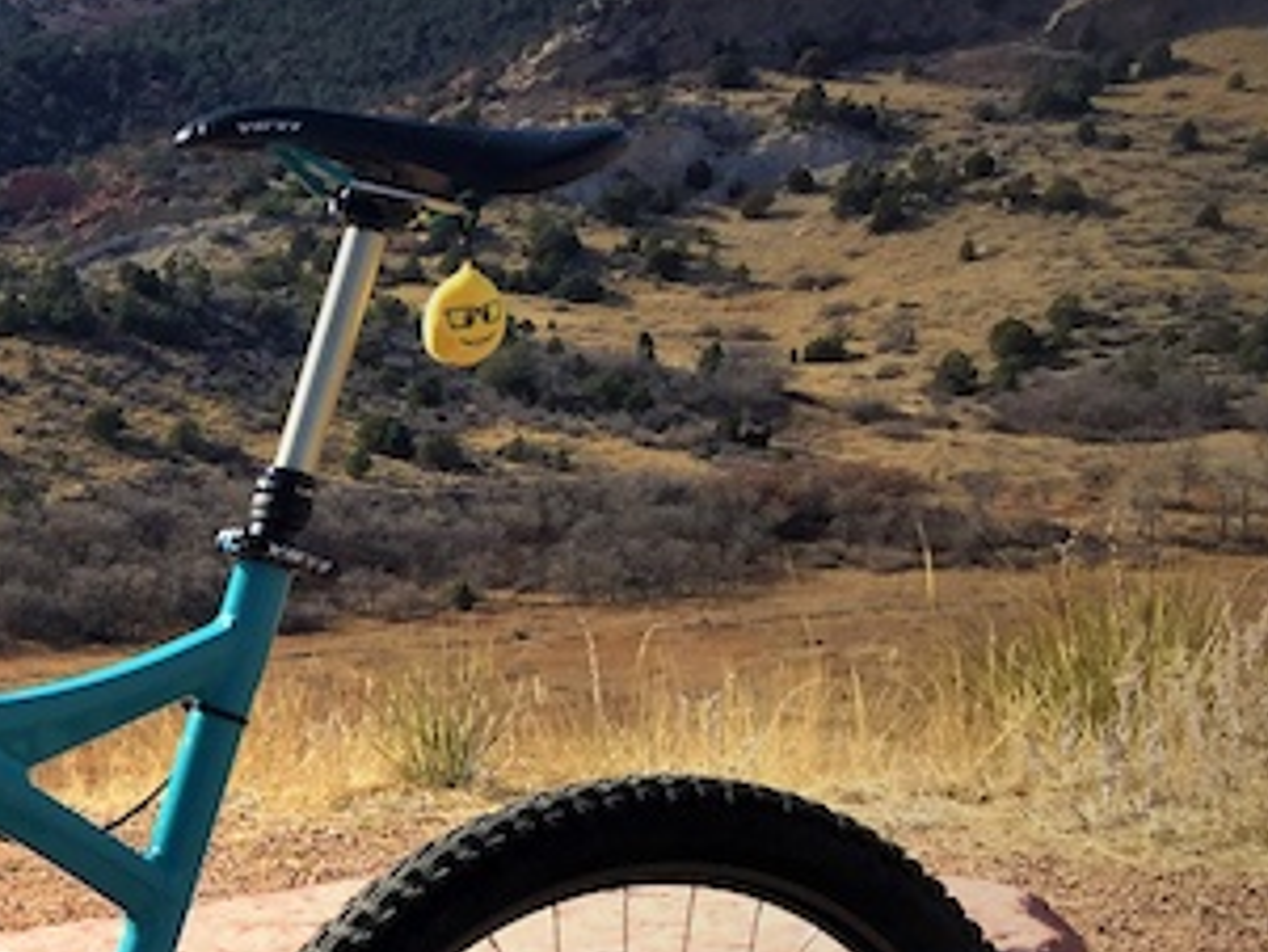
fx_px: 2822
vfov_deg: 18.7
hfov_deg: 22.6
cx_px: -388
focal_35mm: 77
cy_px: 939
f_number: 2.2
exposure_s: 1/964
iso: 32
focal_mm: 4.15
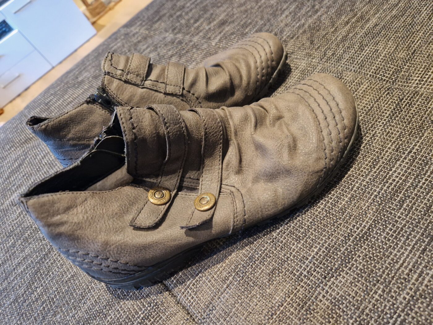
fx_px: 288
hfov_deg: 73.9
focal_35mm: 23
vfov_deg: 58.9
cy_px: 162
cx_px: 216
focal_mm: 5.4
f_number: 1.8
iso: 640
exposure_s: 1/50
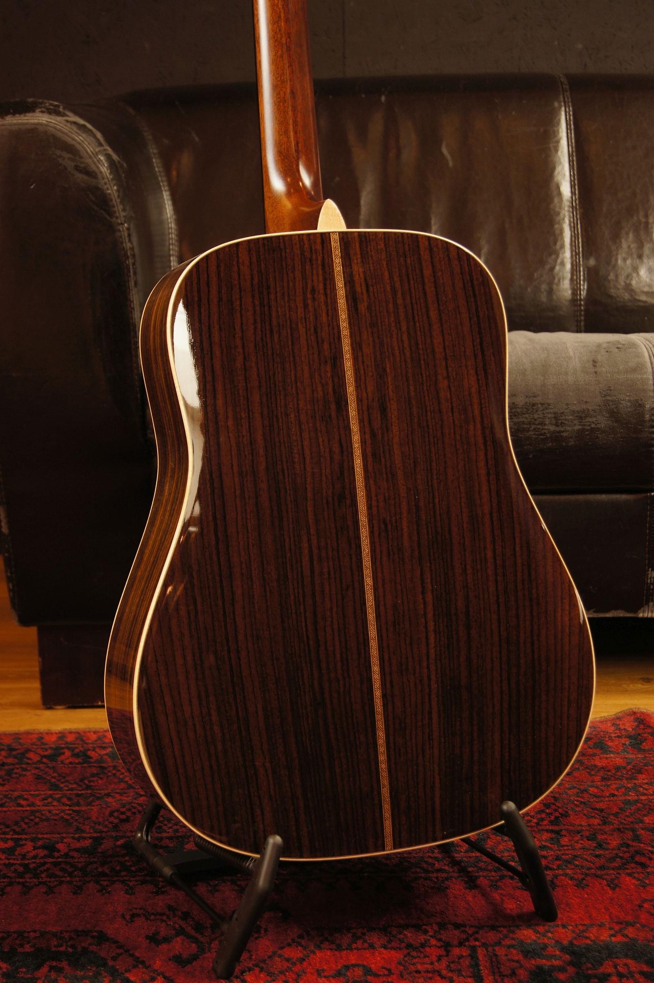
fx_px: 1842
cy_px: 492
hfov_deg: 20.1
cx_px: 327
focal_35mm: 68
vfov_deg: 29.9
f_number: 5.6
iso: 100
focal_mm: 45
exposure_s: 1/5
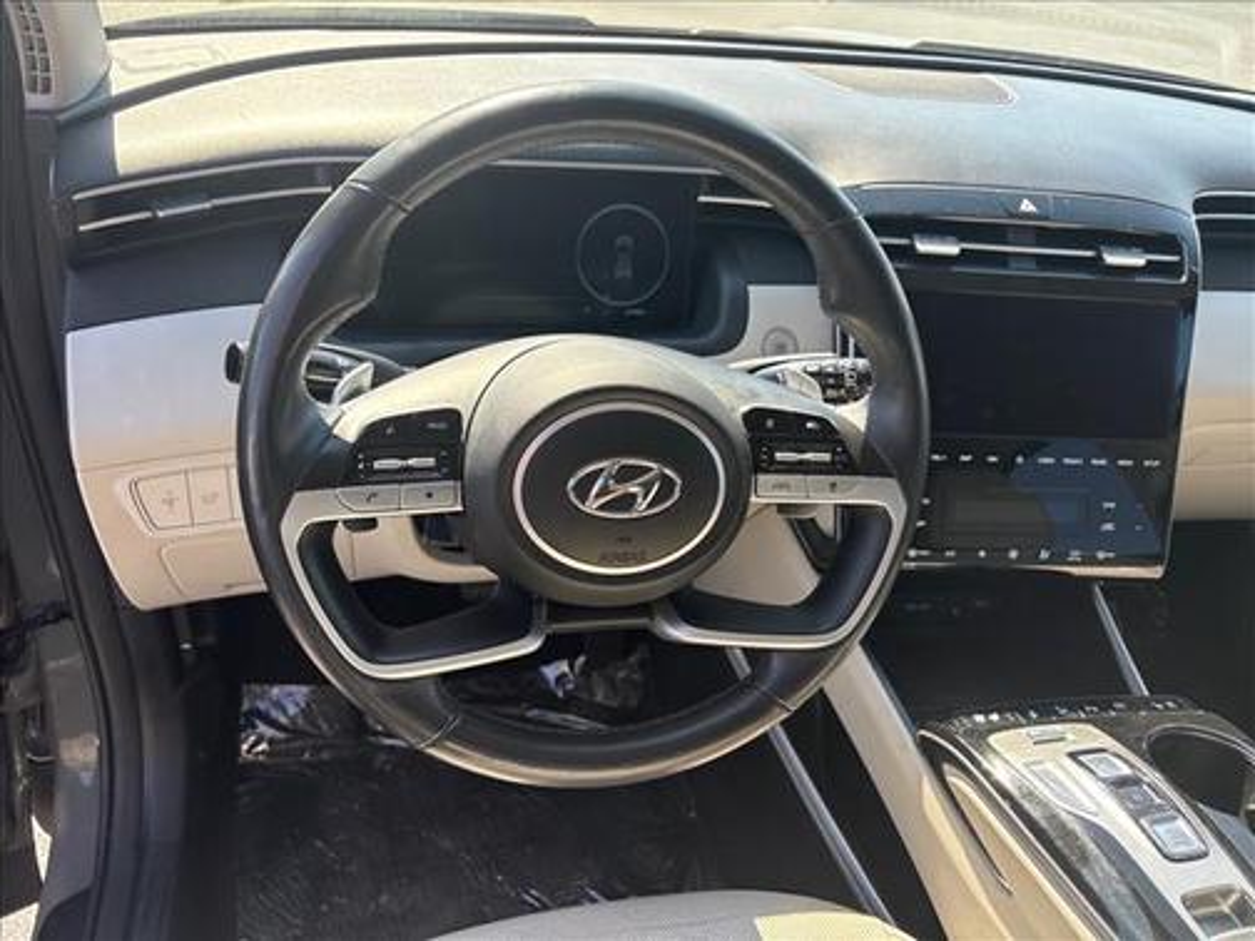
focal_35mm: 26
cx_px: 628
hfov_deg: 67.3
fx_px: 943
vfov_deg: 53.1
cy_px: 470
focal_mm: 5.96
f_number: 1.6
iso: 64
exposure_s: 1/379
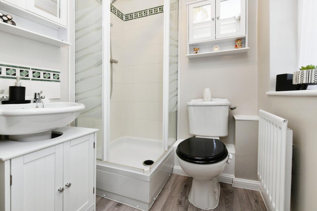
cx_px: 158
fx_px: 132
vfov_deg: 77.3
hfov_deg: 100.4
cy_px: 106
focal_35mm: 15
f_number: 8
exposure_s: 1/60
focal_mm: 15
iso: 800
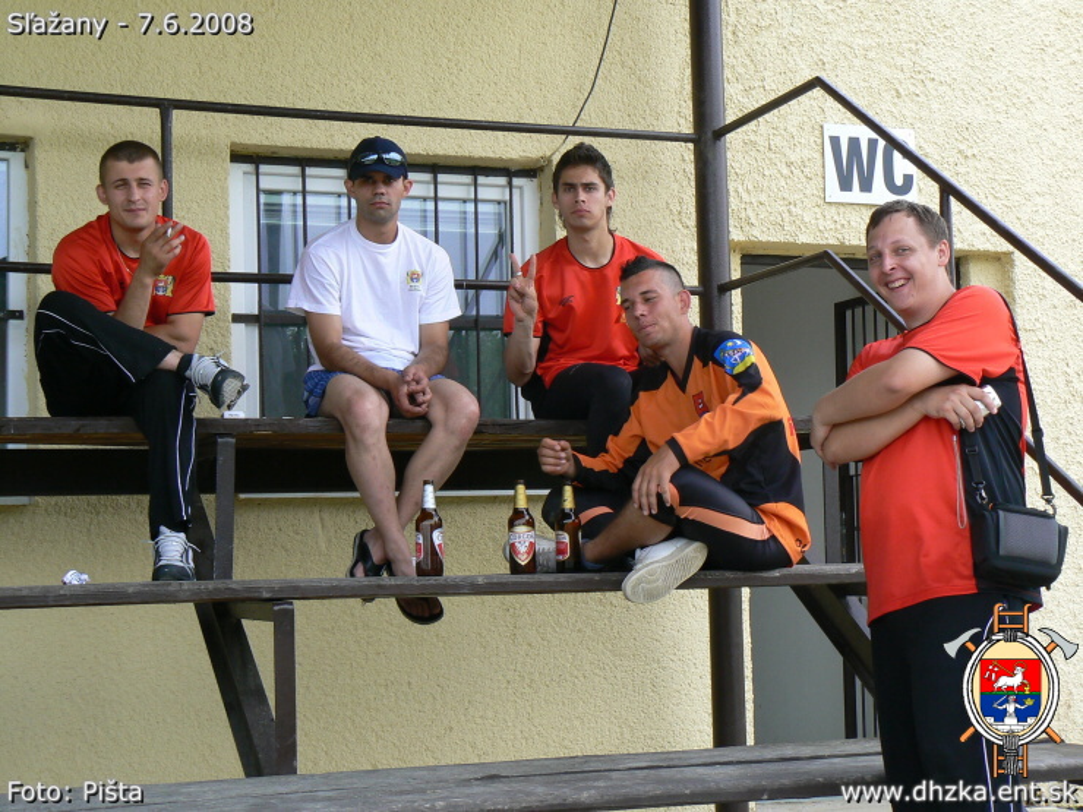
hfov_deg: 33.8
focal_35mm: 57
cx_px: 542
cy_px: 406
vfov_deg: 25.7
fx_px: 1783
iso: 80
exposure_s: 1/125
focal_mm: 9.5
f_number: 5.6
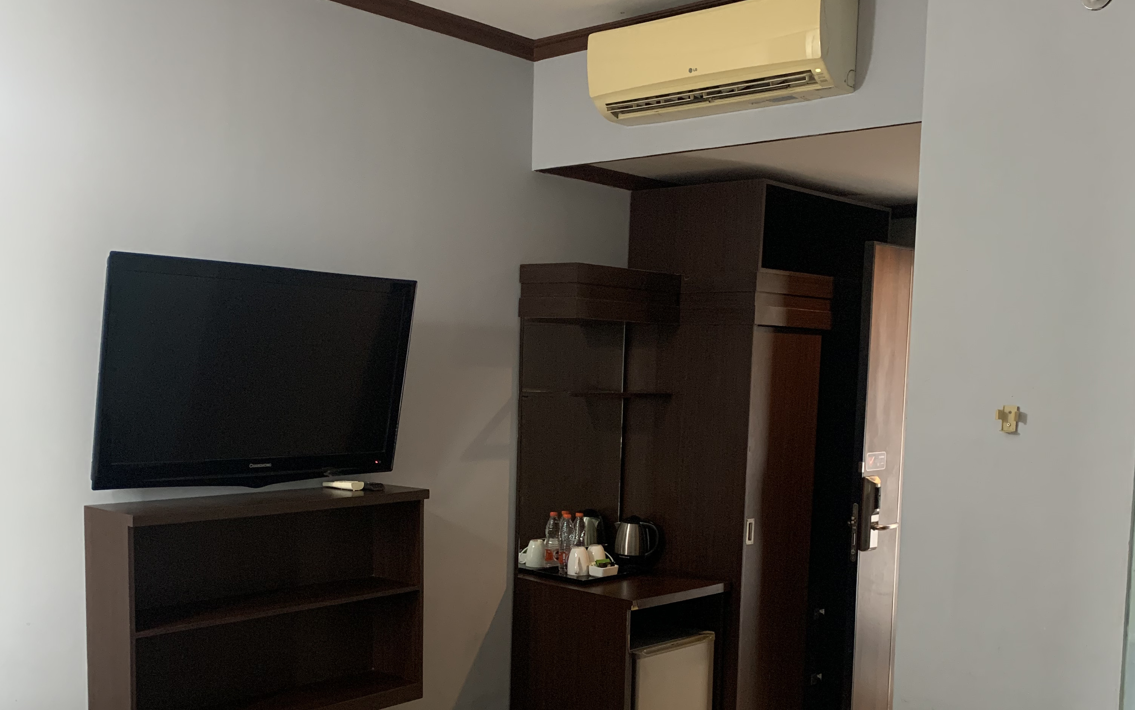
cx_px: 565
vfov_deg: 34.1
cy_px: 483
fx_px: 1145
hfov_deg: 52.7
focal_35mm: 37
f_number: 1.8
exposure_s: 1/60
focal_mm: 4.25
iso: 320
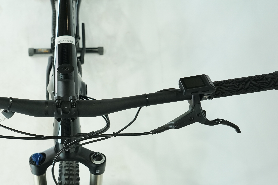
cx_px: 65
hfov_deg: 42.1
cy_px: 138
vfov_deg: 29.4
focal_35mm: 45
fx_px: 347
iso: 1600
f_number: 5.6
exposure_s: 1/200
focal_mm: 28
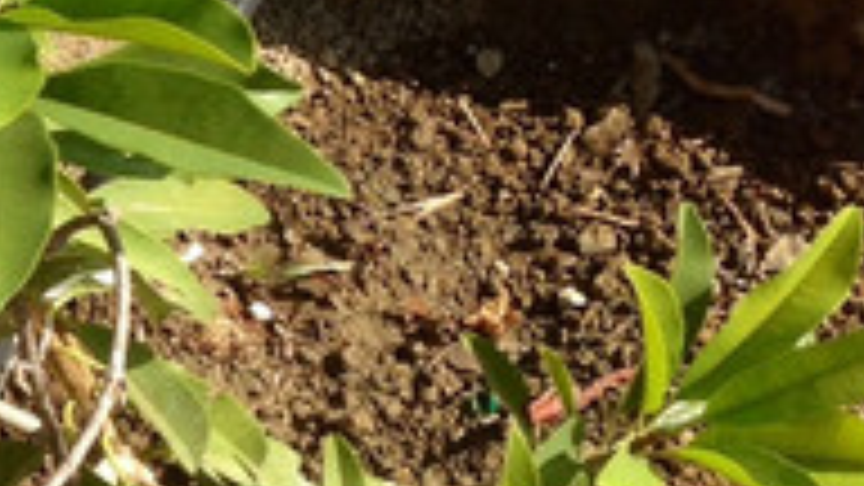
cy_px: 333
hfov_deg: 13.6
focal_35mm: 150
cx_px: -392
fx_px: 3436
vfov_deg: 8.1
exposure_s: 1/985
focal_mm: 4.12
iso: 50
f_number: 2.4
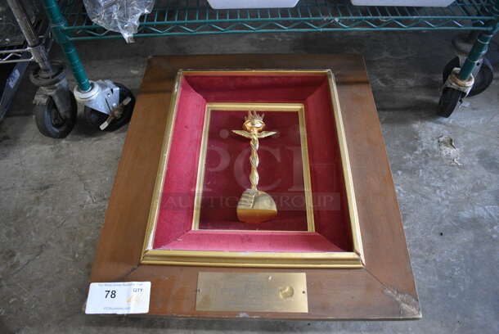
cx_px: 250
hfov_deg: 67.3
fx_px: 375
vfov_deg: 48.0
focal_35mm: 27
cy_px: 167
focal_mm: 18
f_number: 3.5
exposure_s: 1/125
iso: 2800
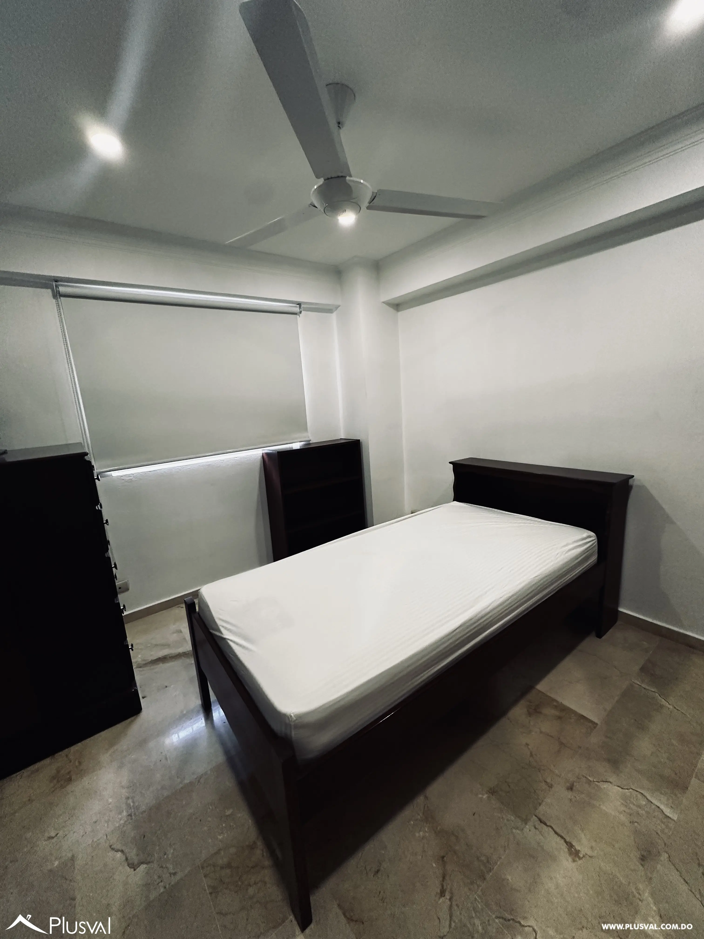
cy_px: 470
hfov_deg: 85.7
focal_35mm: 14
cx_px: 352
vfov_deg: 102.1
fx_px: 380
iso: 320
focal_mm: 2.22
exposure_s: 1/60
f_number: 2.2
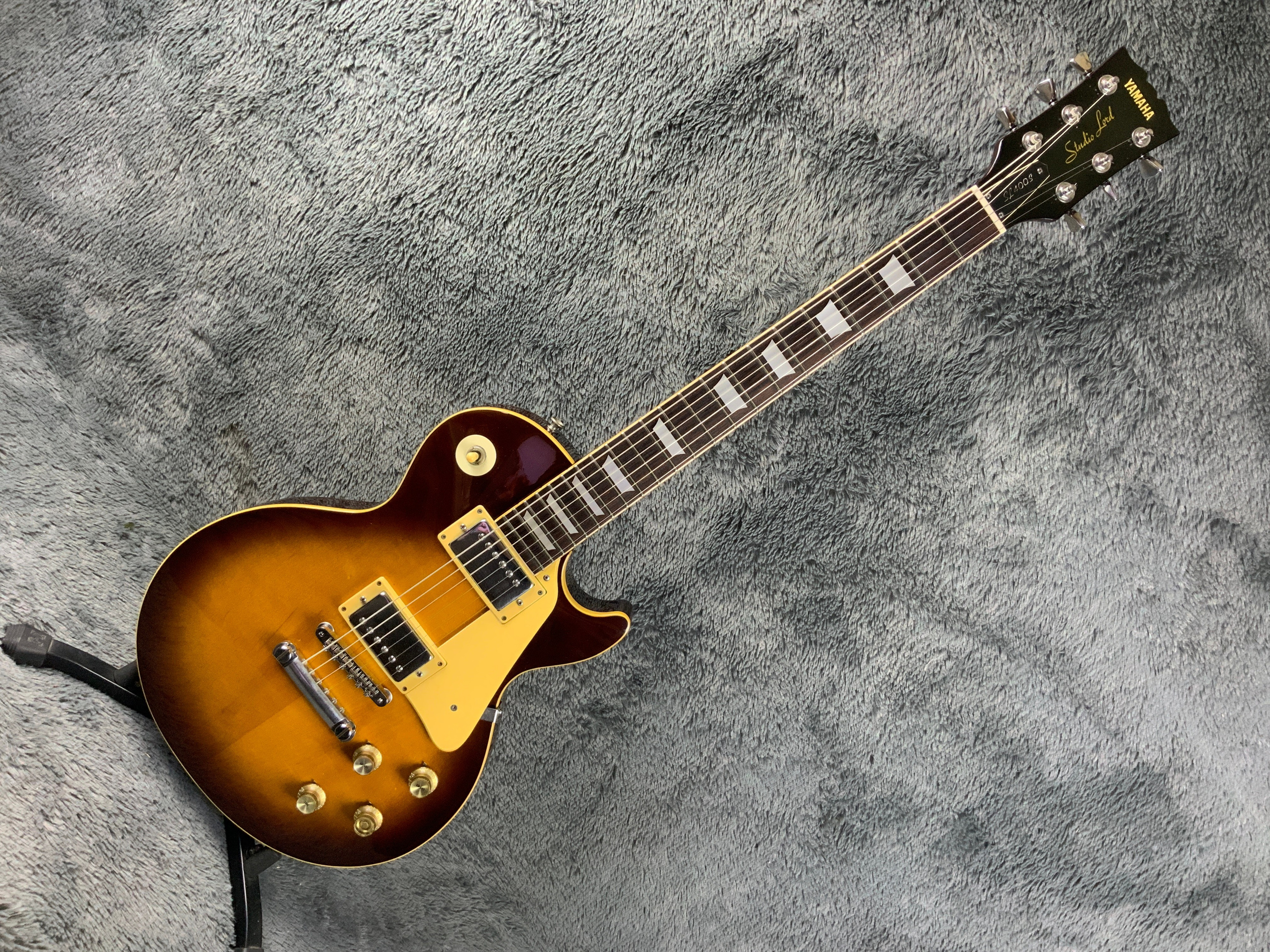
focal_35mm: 29
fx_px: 1064
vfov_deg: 48.2
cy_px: 476
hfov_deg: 61.7
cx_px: 635
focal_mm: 3
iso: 125
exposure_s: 1/60
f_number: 1.8
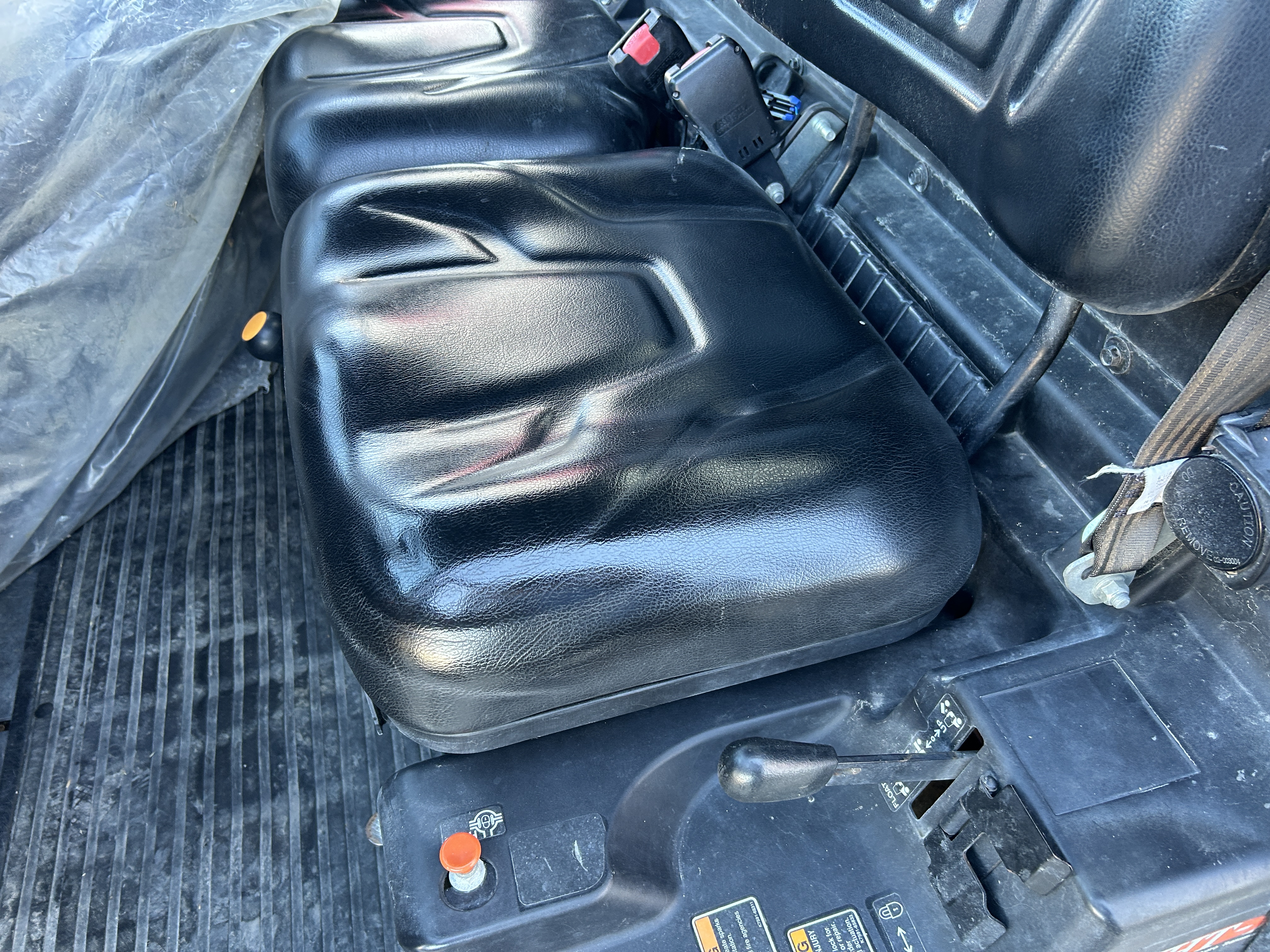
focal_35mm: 26
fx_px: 954
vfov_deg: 53.1
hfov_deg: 67.3
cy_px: 476
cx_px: 635
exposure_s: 1/79
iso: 125
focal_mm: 5.7
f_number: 1.5
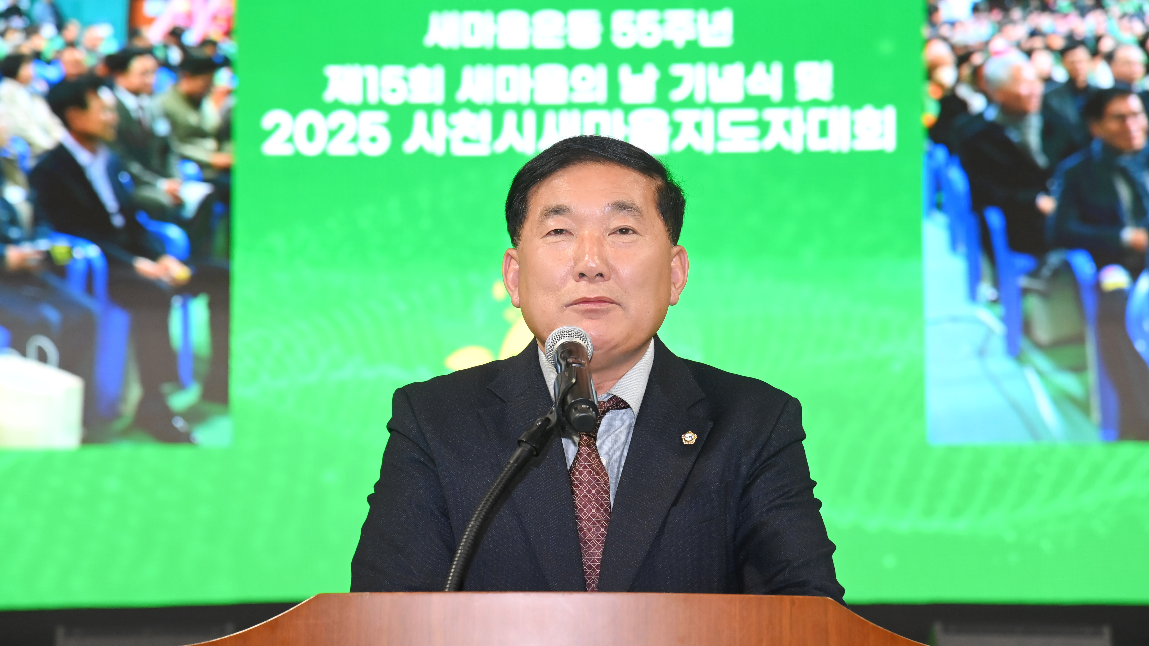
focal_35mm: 126
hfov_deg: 17.0
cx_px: 574
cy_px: 336
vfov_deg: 9.6
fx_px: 3839
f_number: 6.3
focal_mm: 120
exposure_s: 1/250
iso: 3200
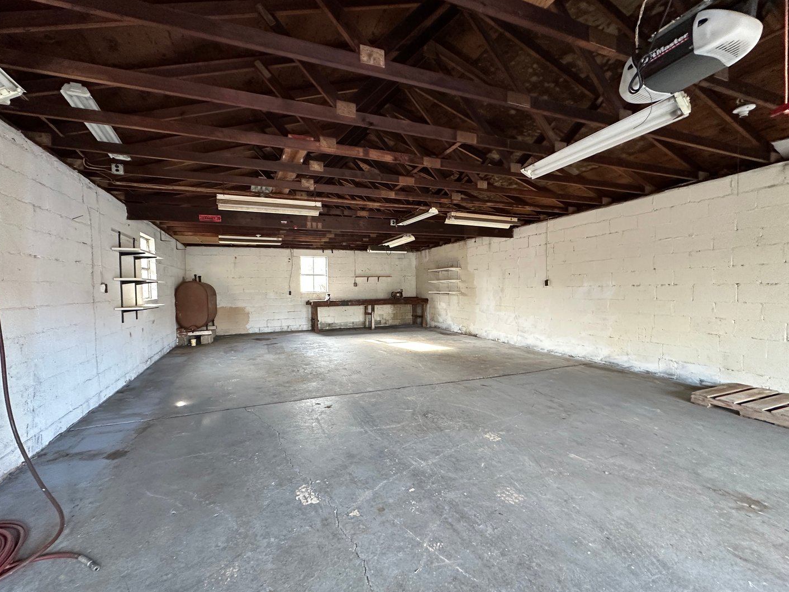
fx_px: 342
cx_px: 374
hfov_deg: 98.1
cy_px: 299
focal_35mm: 15
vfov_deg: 81.7
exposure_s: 1/89
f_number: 2.2
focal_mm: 2.22
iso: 320
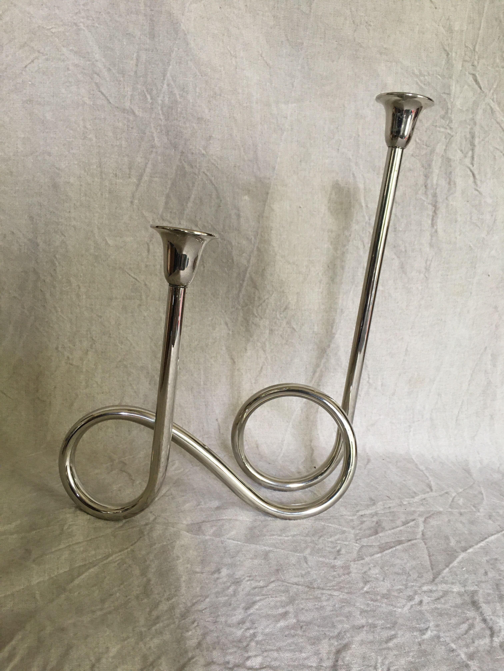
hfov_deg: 48.2
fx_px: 563
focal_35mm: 29
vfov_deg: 61.7
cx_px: 252
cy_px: 336
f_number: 2.2
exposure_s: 1/33
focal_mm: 4.15
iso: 160
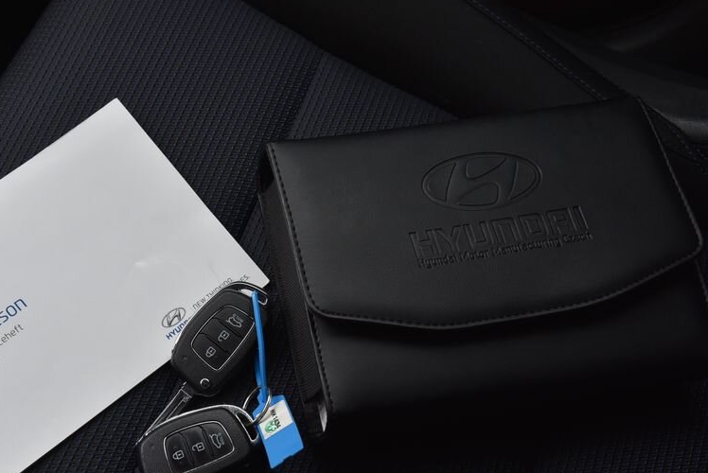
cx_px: 262
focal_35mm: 52
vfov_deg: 26.0
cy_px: 271
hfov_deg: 37.9
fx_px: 1023
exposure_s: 1/125
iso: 500
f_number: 5.6
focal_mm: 38
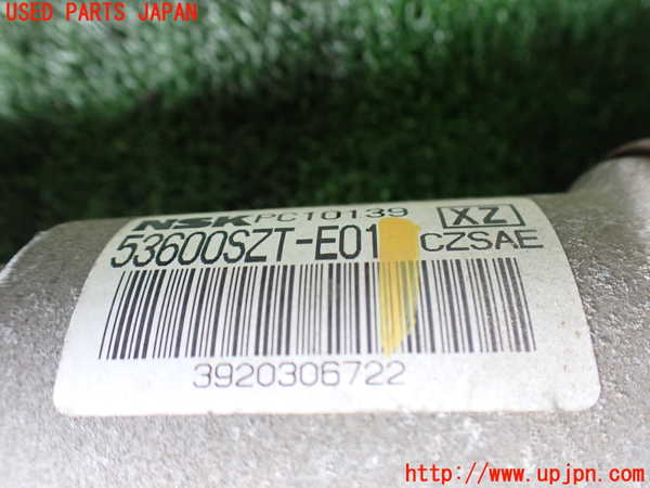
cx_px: 325
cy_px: 244
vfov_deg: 46.8
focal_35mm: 30
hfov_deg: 60.0
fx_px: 563
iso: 800
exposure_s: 1/100
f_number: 2.3
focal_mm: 5.4
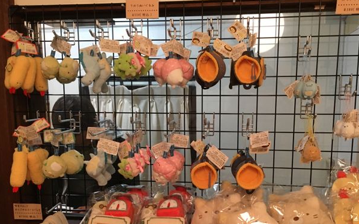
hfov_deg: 53.9
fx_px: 352
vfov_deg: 35.0
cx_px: 198
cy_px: 151
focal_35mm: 36
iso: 200
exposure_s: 1/25
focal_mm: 4.15
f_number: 2.2
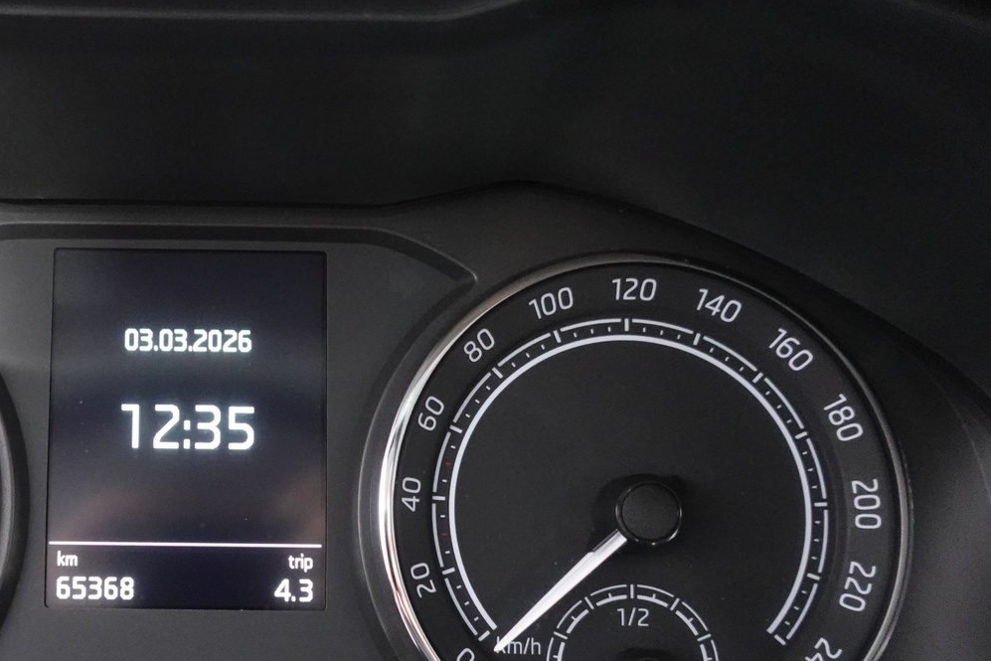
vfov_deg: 33.6
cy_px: 485
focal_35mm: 39
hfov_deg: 47.1
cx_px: 210
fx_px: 1074
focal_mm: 9.4
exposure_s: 1/20
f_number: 1.8
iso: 3200
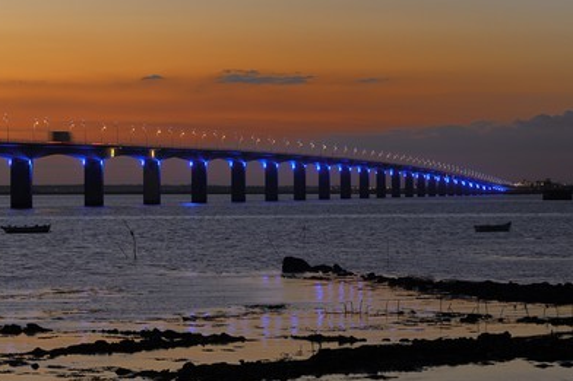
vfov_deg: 10.4
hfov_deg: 15.5
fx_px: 2100
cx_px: 287
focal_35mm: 132
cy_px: 180
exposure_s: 1/2.5
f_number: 4.5
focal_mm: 82
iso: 100
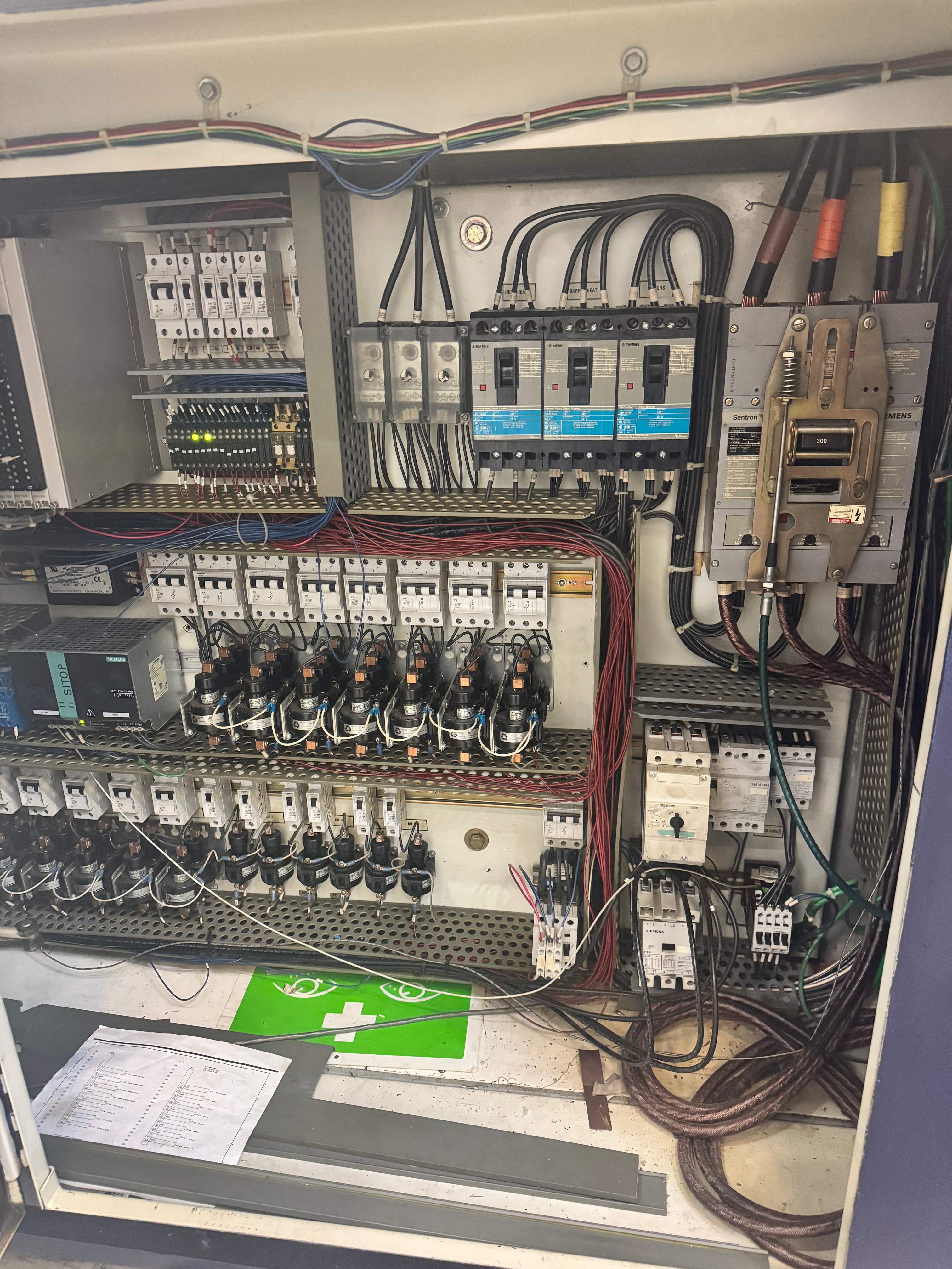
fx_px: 880
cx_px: 476
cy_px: 634
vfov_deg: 71.6
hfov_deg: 56.8
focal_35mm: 24
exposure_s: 1/40
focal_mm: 6.76
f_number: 1.78
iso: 1000
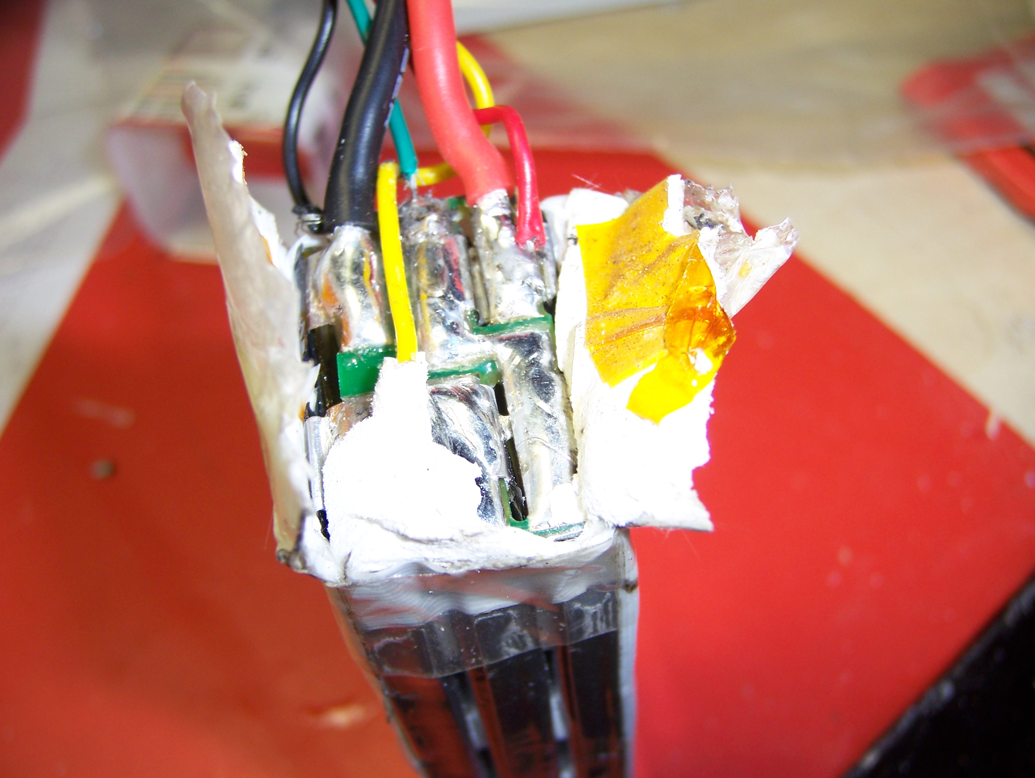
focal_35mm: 36
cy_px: 389
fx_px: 1077
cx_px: 518
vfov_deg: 39.7
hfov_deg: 51.3
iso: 100
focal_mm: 6
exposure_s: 1/60
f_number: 2.8
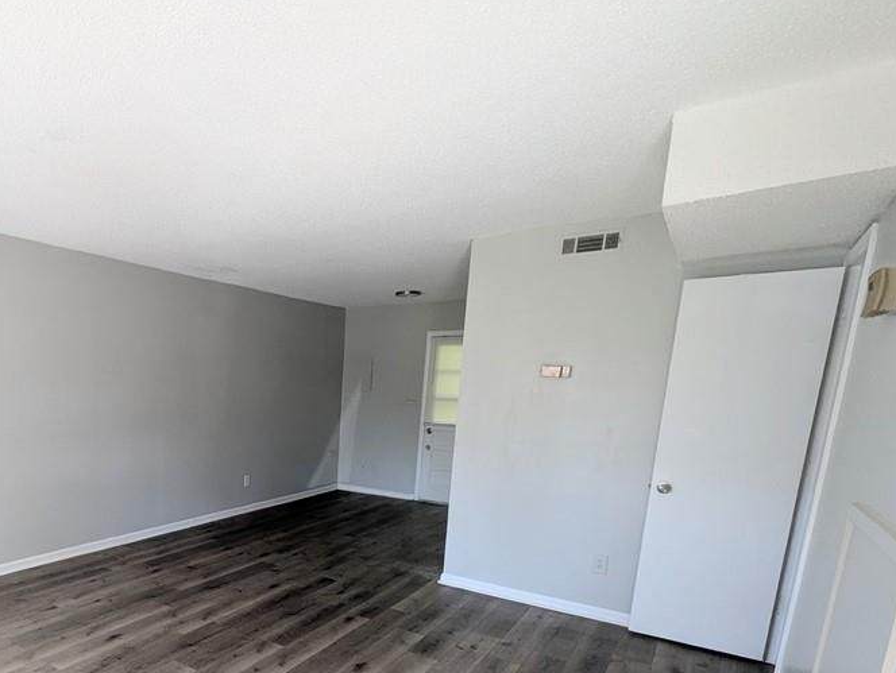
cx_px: 229
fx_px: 518
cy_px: 500
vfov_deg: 62.5
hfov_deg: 76.0
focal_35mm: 20
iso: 56
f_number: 2.2
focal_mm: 1.95
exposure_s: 1/102
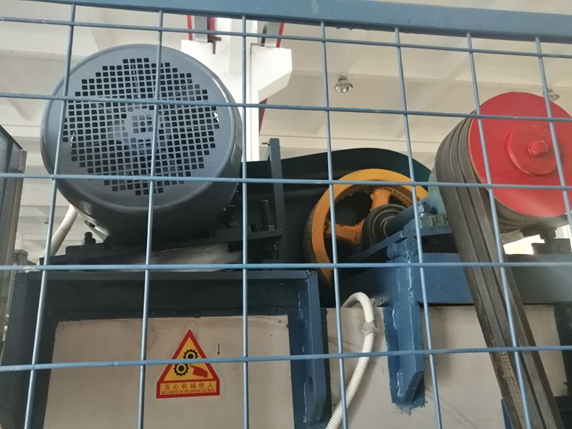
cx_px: 286
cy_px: 214
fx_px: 446
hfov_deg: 65.3
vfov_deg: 51.4
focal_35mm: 27
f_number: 1.8
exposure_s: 1/33.3
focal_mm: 3.88
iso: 320
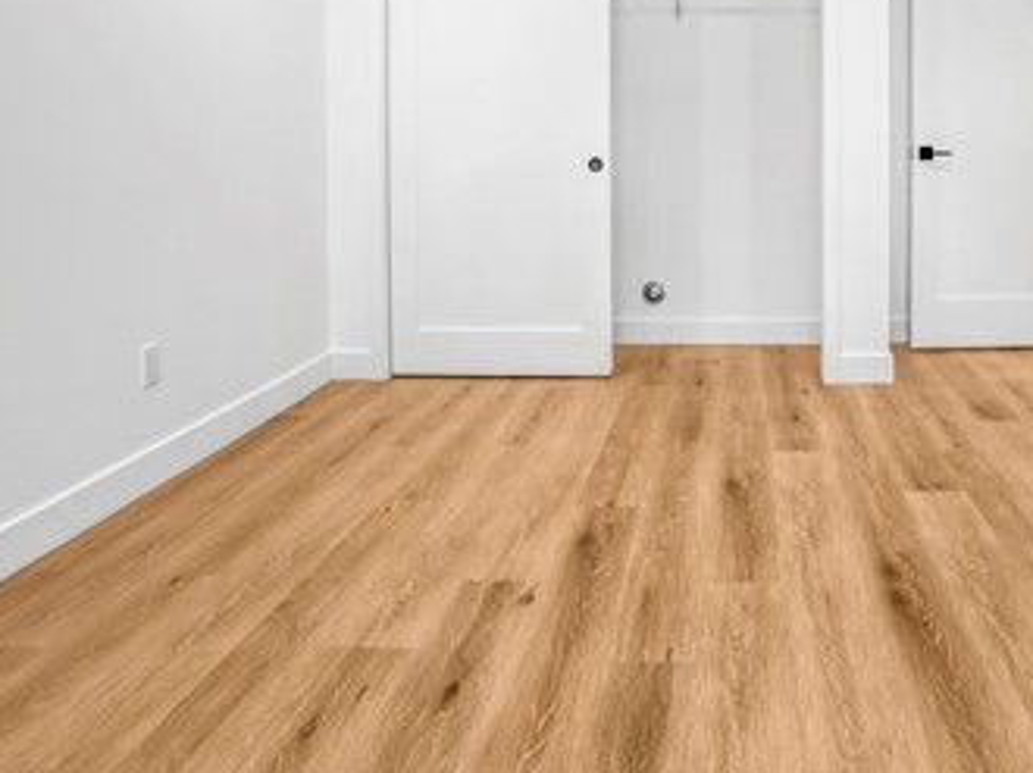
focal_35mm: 28
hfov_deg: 61.8
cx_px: 695
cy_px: 196
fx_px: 835
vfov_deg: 47.9
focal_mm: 10
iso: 640
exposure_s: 1/30
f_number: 4
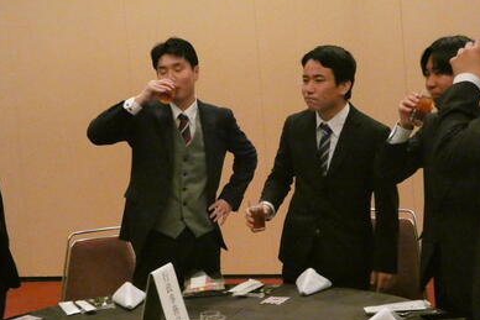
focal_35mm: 59
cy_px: 146
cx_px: 245
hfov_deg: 33.9
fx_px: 787
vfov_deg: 23.0
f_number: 4
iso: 2500
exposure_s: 1/125
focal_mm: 9.9
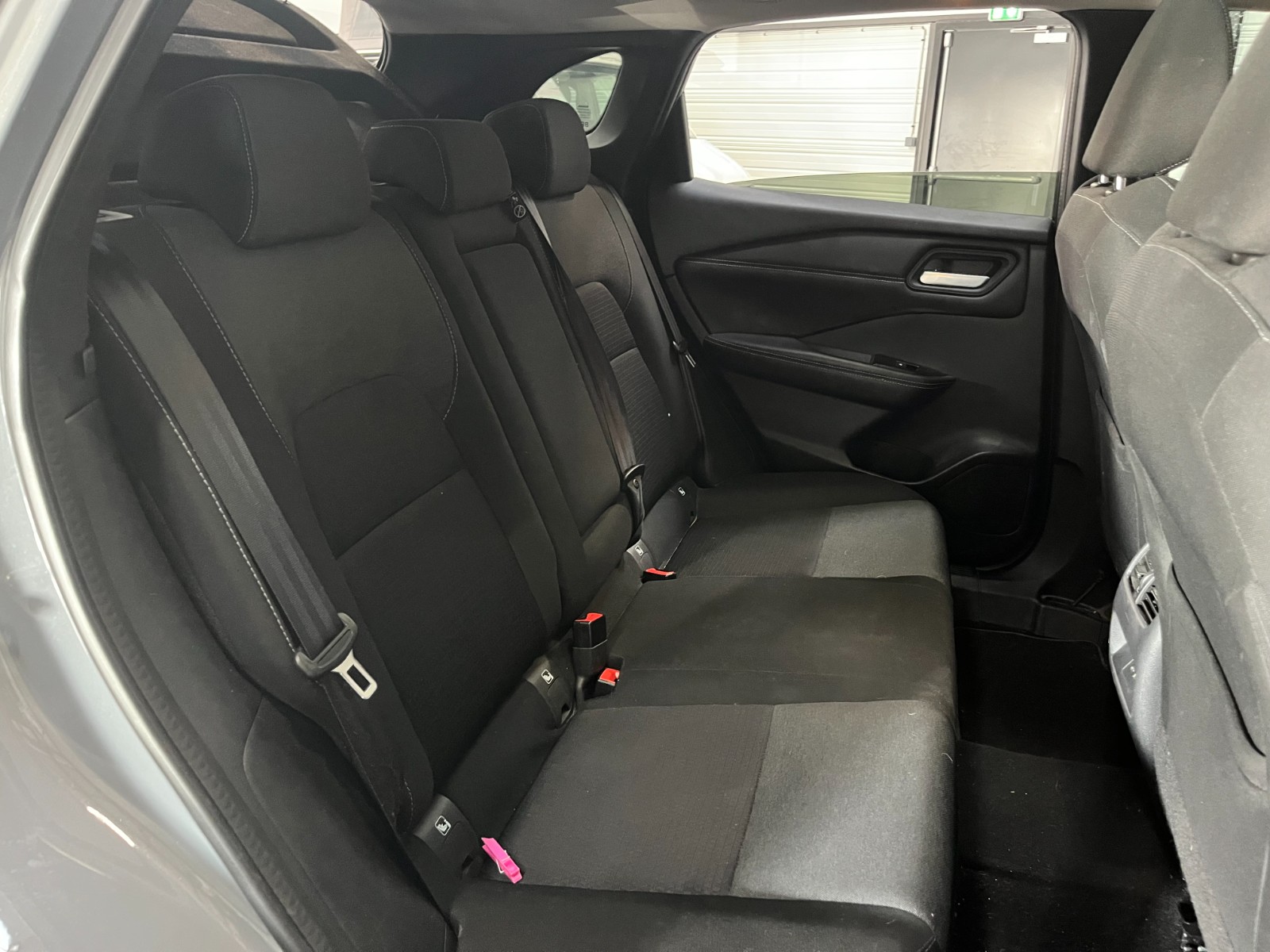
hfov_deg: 67.3
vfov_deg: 53.1
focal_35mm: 26
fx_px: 954
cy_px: 476
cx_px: 635
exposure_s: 1/25
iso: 500
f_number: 1.6
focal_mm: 5.1
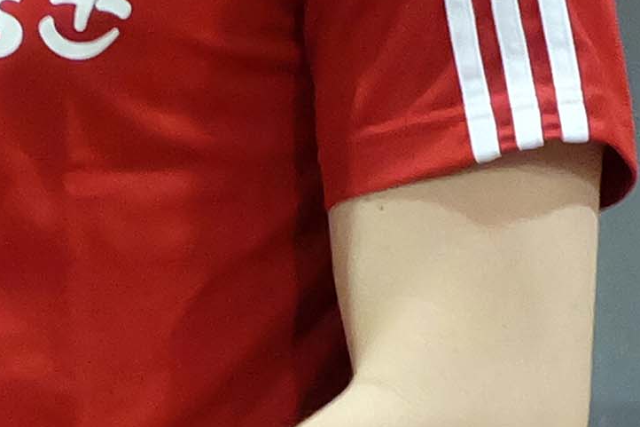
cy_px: 116
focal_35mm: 272
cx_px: -420
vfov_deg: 5.0
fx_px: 4834
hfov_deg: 7.4
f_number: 4.5
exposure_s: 1/50
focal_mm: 26.9
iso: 5000
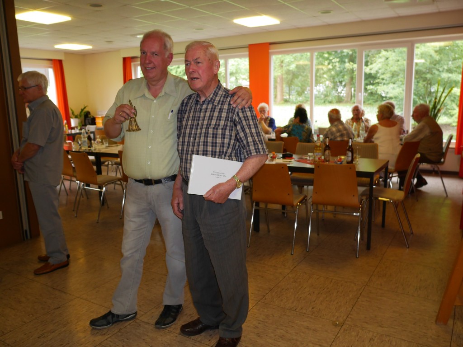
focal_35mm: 30
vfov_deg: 46.8
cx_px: 232
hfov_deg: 60.0
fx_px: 401
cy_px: 174
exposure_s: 1/200
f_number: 2.5
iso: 800
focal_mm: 15
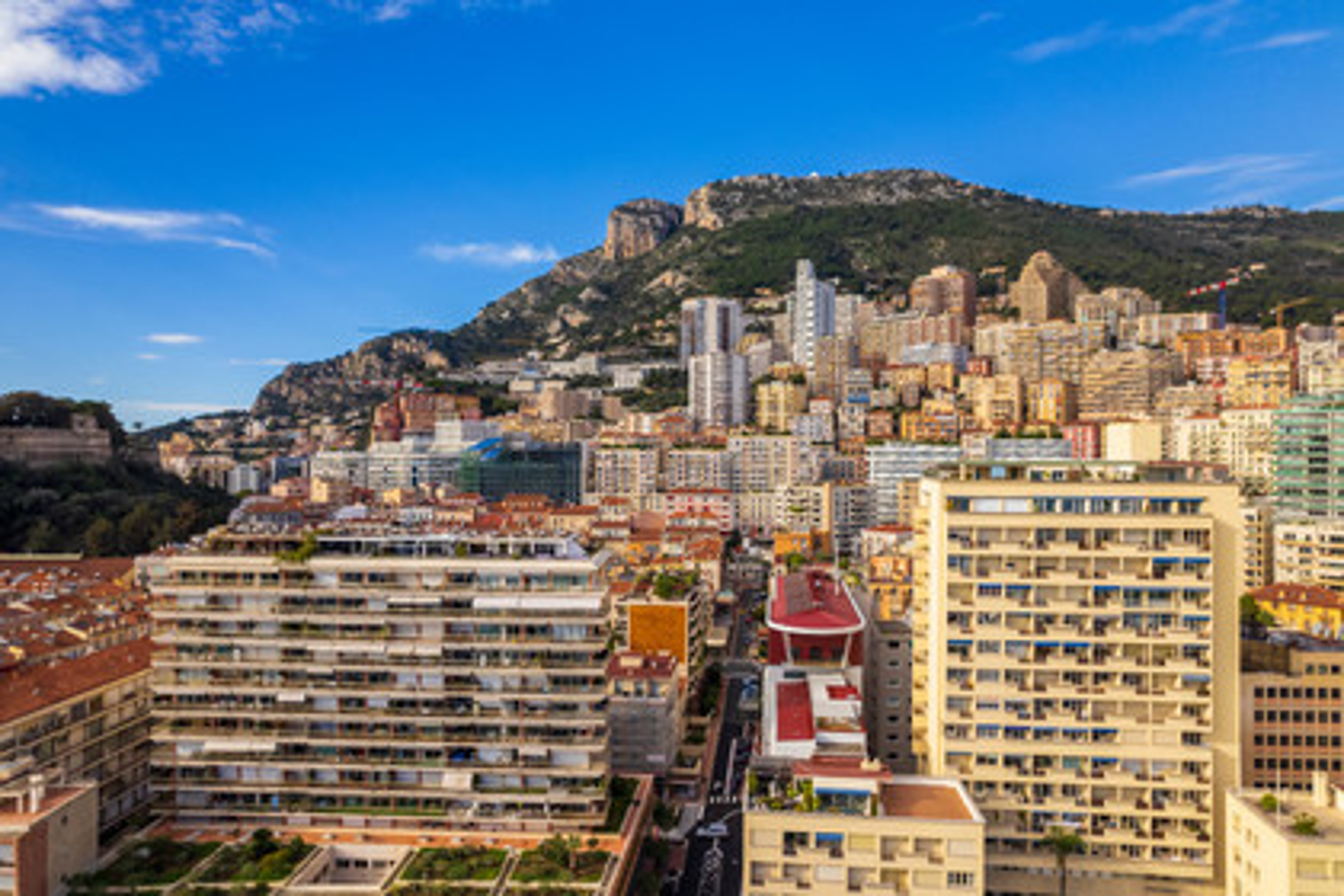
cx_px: 672
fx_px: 821
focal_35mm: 22
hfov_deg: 78.6
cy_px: 448
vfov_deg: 57.2
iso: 200
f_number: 2.8
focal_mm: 8.4
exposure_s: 1/60
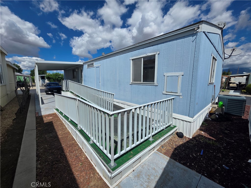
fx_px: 94
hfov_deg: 106.2
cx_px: 126
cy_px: 94
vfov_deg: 89.9
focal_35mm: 13
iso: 40
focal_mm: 2.2
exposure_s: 1/4313
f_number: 1.9
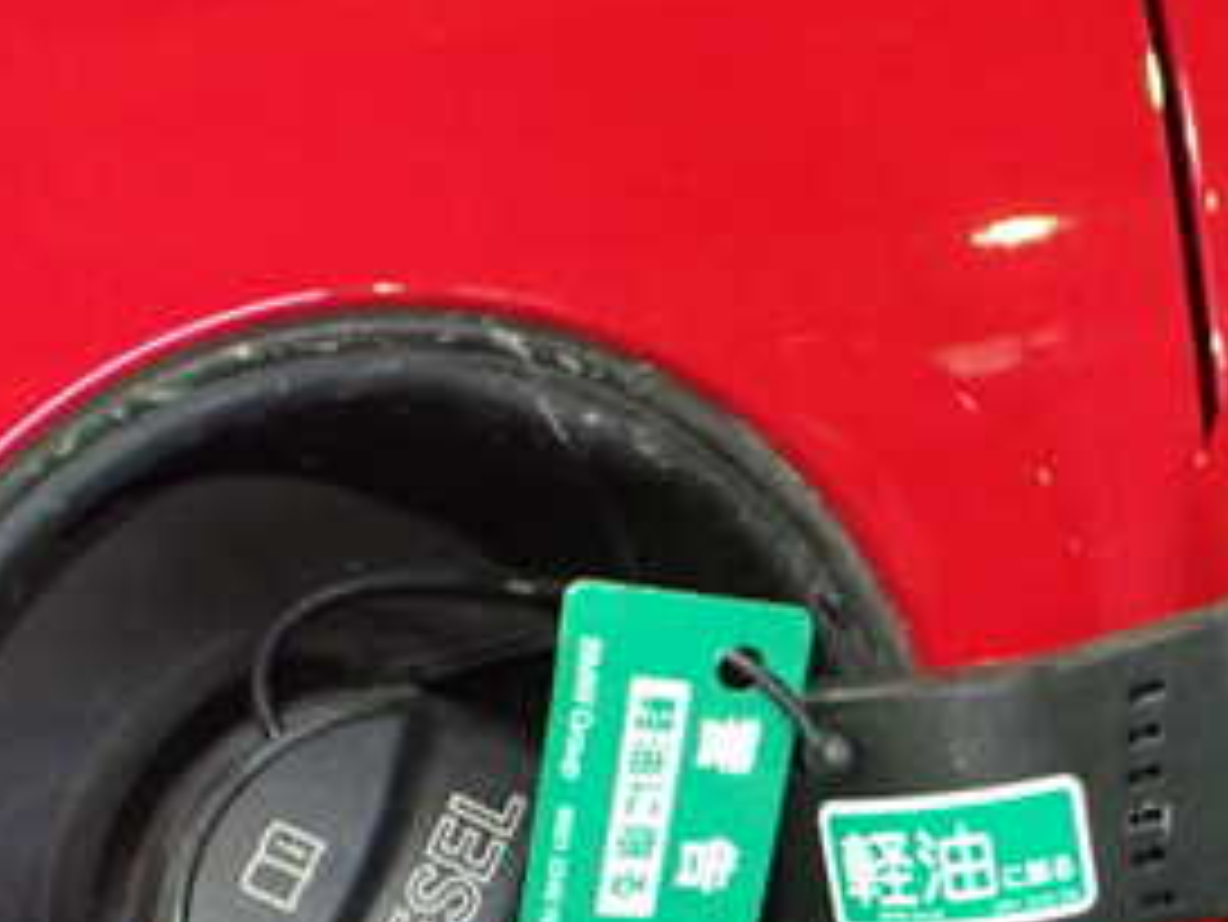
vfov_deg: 21.6
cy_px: 886
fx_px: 2342
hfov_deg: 28.5
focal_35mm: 66
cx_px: 1039
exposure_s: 1/40
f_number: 2.3
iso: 800
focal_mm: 5.4
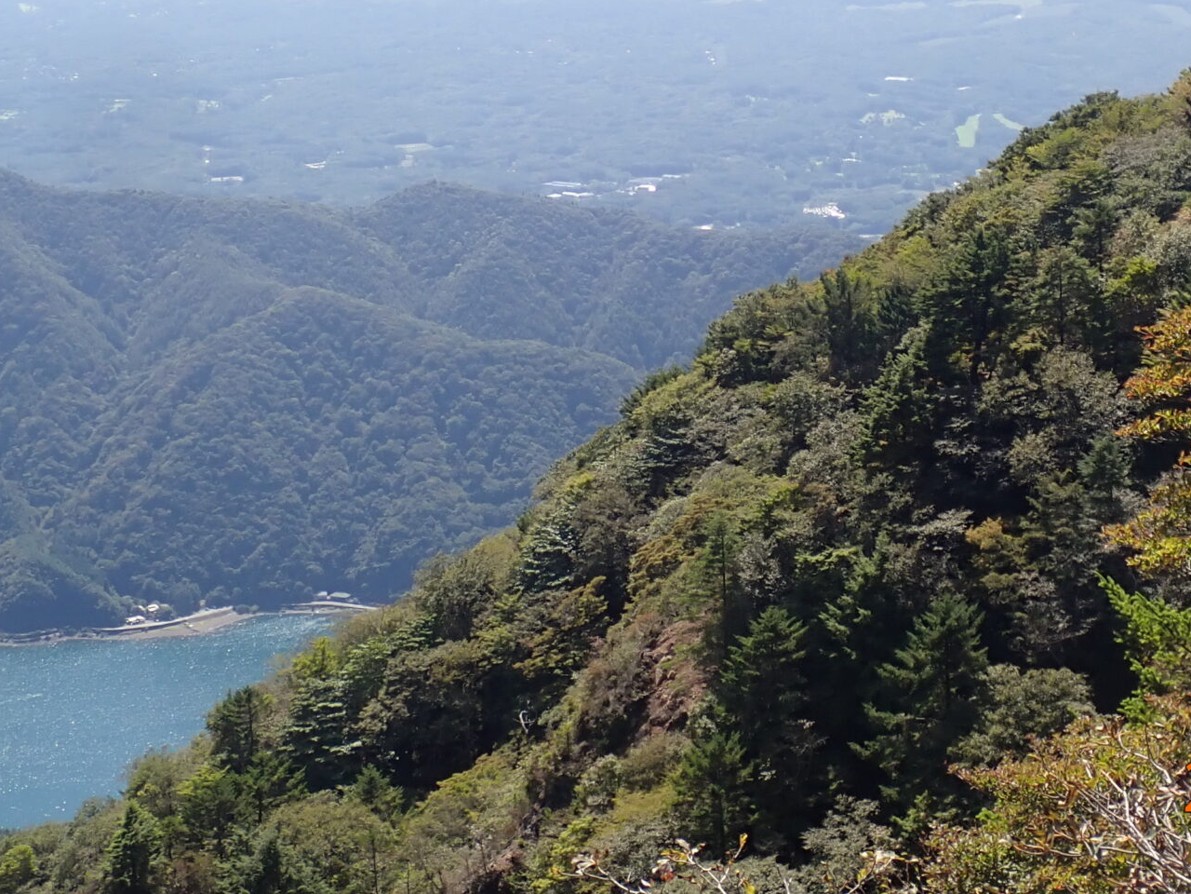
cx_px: 706
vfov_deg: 17.7
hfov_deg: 23.8
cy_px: 84
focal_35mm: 82
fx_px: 2821
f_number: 4
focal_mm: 7.31
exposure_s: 1/500
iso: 100
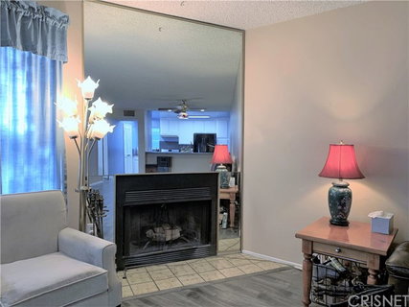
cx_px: 204
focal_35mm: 26
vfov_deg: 53.0
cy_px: 154
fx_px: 307
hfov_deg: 67.3
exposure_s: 1/60
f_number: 1.8
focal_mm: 4.25
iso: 100
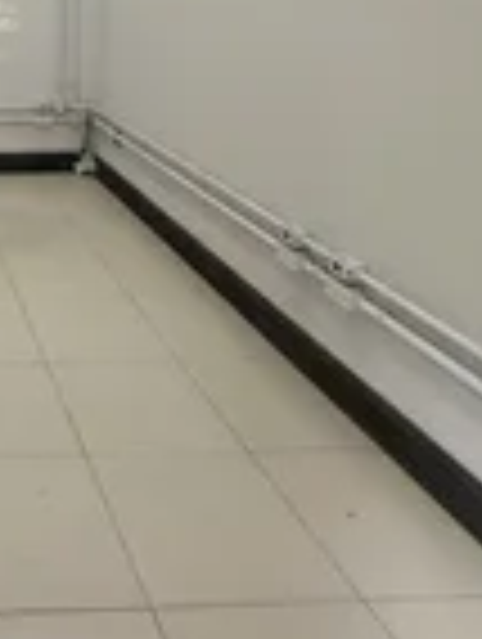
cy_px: 27
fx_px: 703
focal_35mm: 38
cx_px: -99
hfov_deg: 31.5
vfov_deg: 43.3
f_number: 2.2
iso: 250
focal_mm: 2.22
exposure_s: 1/60
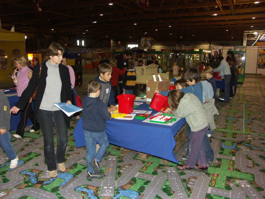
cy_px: 100
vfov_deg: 44.2
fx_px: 245
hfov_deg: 56.8
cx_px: 132
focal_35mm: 32
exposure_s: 1/50
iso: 200
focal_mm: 8.17
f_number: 2.8
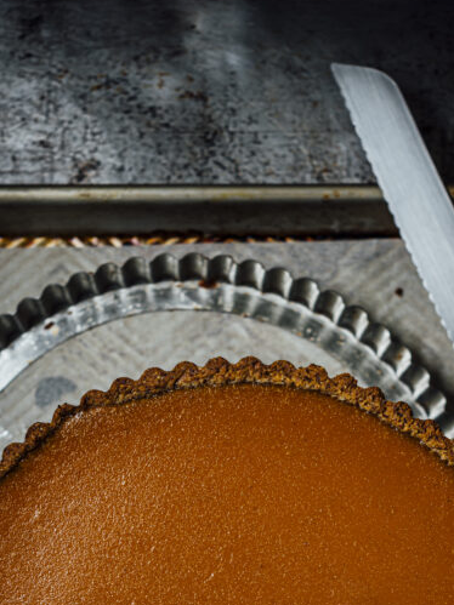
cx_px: 233
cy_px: 670
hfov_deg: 13.3
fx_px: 1942
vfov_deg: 17.1
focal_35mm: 111
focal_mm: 50
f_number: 4
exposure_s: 1/15
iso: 100
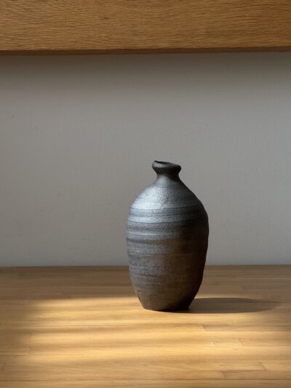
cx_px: 146
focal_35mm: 77
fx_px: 863
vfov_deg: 25.3
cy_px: 194
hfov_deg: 19.1
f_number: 2.8
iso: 125
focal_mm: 9
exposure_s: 1/99
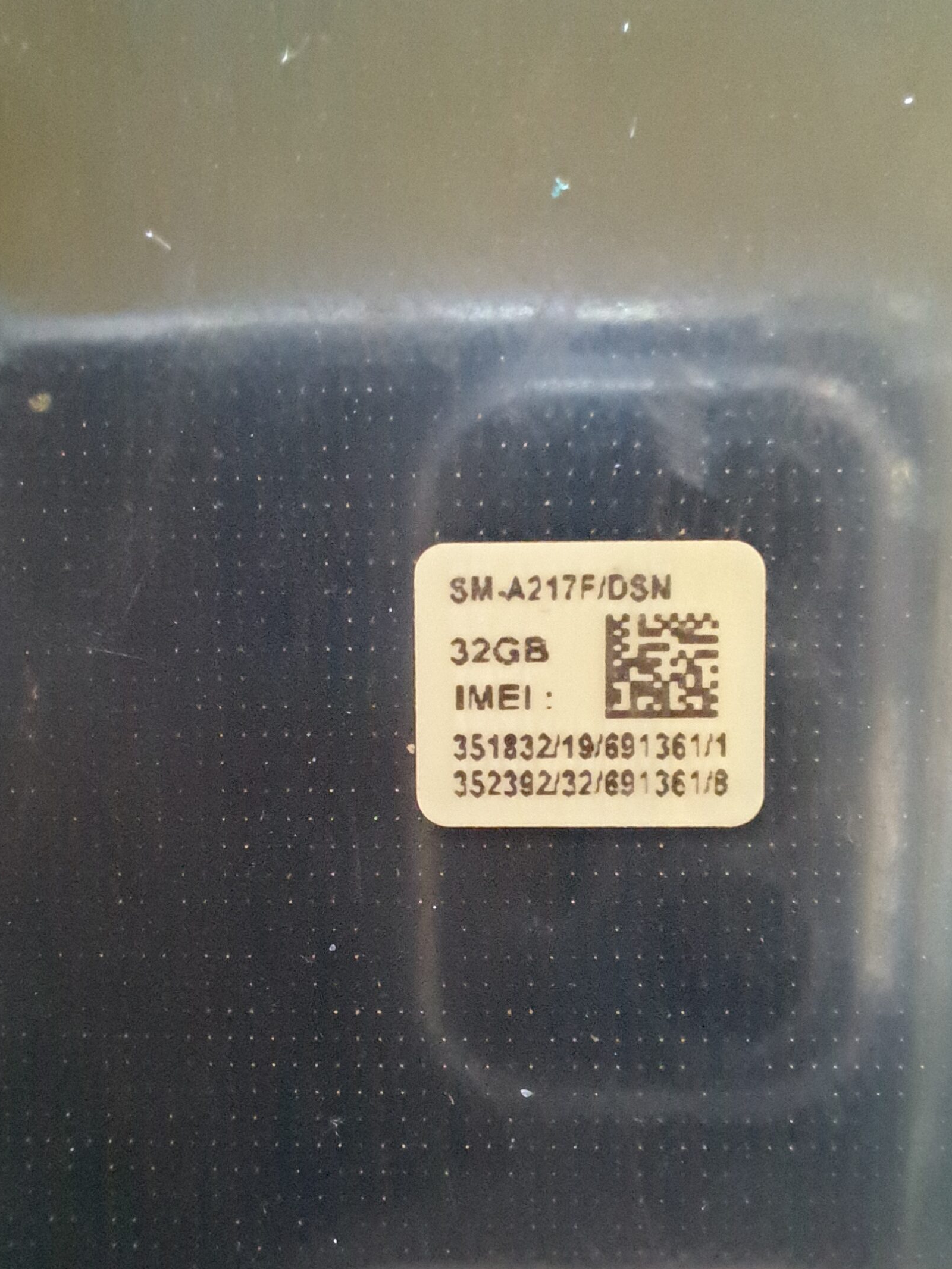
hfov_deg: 46.8
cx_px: 508
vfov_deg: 59.7
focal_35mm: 30
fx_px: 1100
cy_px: 719
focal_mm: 2.13
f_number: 2.4
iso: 640
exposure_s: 1/17
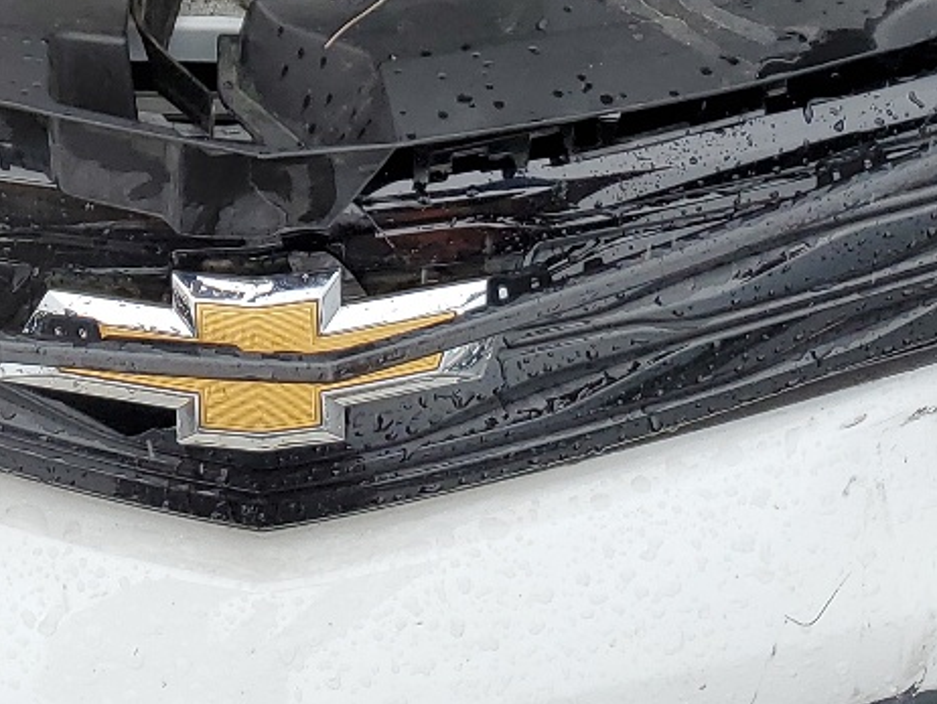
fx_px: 2437
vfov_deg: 15.4
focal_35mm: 90
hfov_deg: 21.5
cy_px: -282
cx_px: 207
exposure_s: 1/588
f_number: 1.5
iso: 50
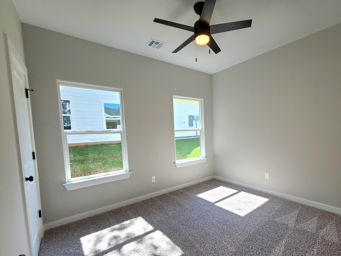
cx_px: 194
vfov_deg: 81.3
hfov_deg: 97.6
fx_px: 148
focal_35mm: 15
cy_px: 146
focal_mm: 2.2
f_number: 2.2
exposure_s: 1/227
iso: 64
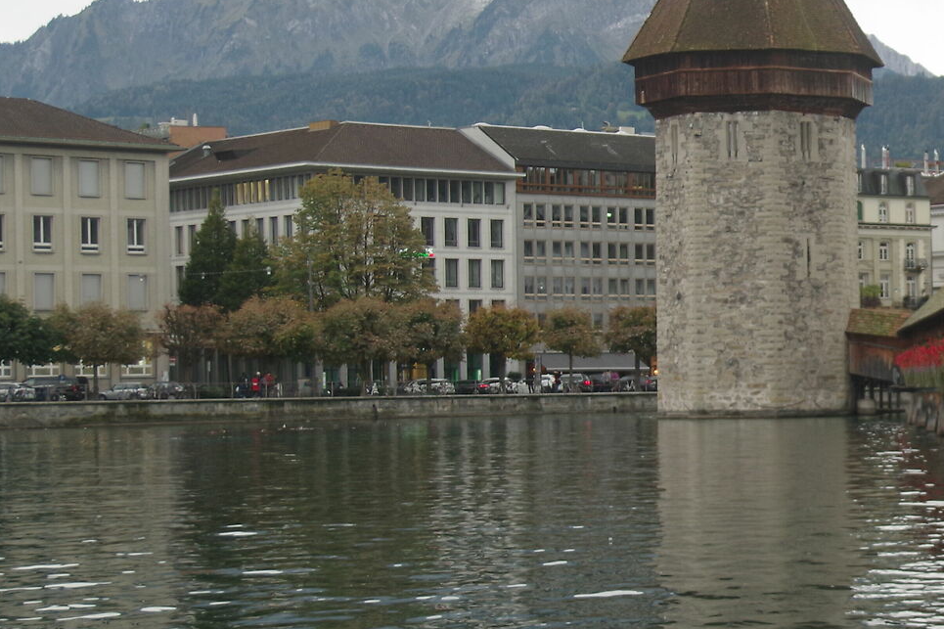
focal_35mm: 97
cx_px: 1030
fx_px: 2543
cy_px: 325
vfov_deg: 14.1
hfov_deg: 20.1
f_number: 2.8
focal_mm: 25.63
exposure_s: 1/60
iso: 400
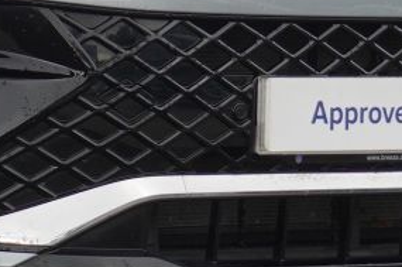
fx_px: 3476
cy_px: -196
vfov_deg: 4.4
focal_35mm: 312
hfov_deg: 6.6
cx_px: -154
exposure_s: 1/160
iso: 400
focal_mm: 37
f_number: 5.6
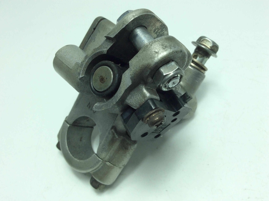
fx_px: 248
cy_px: 100
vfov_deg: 44.1
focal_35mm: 32
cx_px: 134
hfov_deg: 56.9
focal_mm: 3.3
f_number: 2.4
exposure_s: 1/344
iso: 32
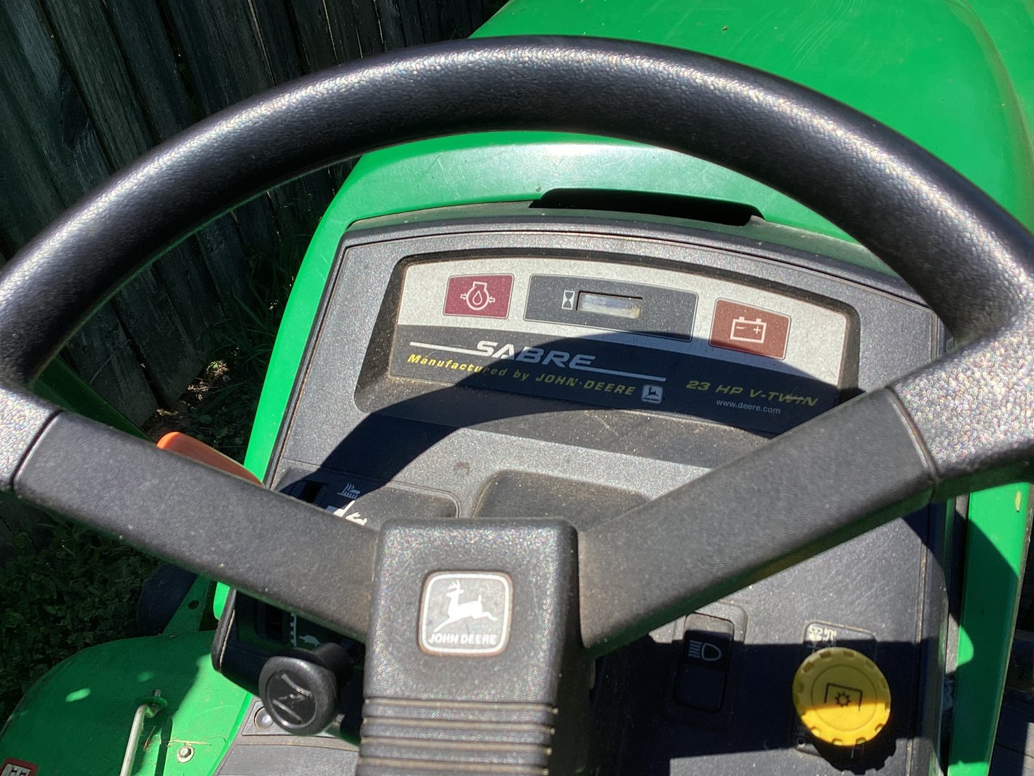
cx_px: 517
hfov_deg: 58.3
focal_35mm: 31
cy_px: 388
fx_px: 926
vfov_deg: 45.4
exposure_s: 1/1072
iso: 25
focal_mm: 3.3
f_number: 2.4
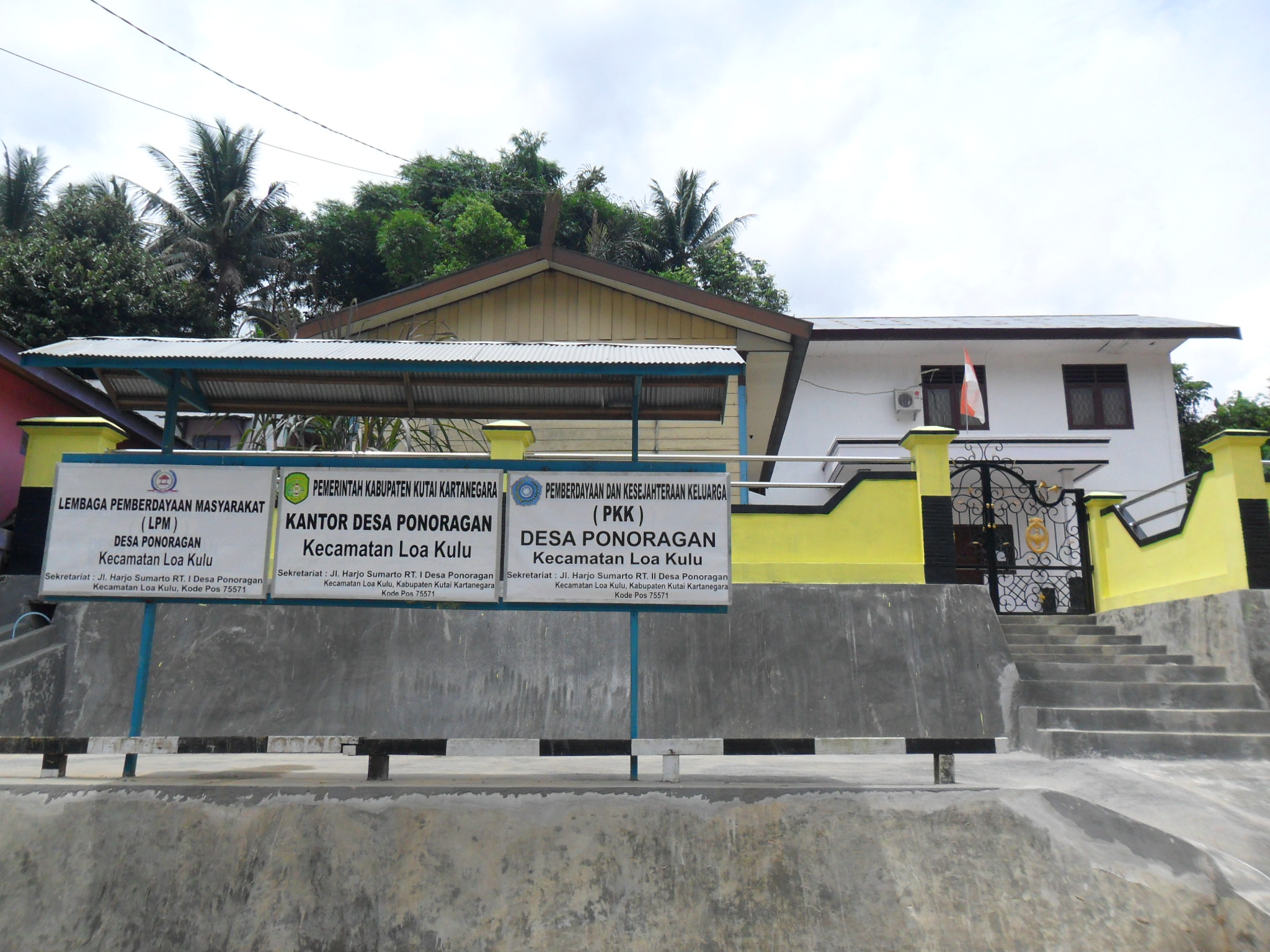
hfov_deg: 65.3
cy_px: 476
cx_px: 635
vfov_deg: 51.4
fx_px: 991
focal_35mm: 27
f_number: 8.9
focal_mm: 4.9
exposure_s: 1/180
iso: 100
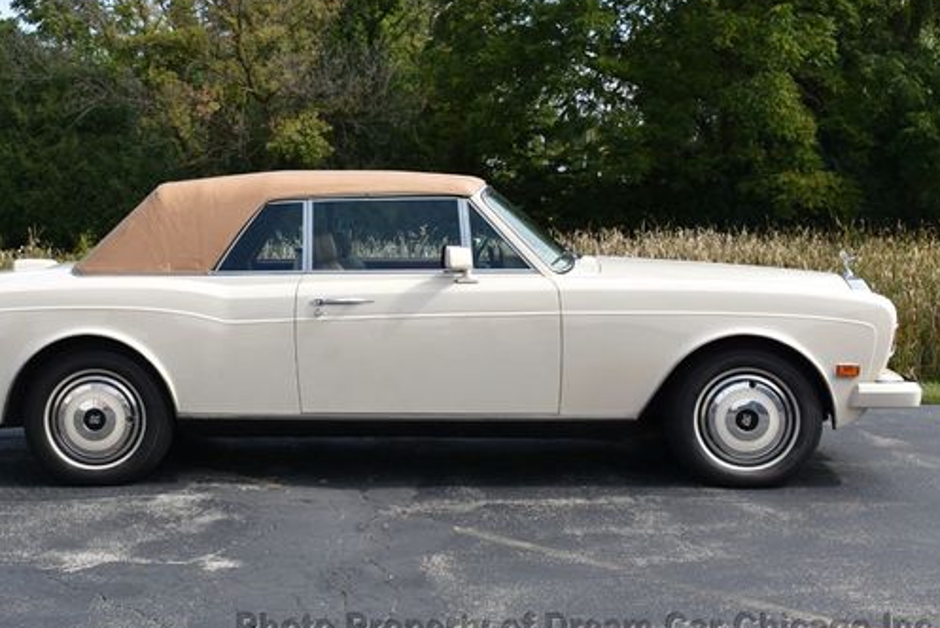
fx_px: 1515
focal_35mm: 58
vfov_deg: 23.4
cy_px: 259
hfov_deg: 34.4
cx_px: 390
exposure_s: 1/500
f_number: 8
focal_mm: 30
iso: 250
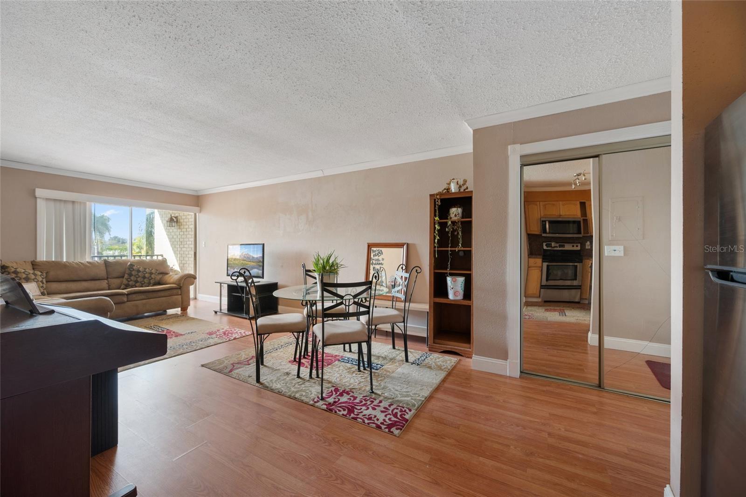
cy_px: 248
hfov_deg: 104.2
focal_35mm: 14
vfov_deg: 81.2
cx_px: 373
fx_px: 290
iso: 250
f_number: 6.3
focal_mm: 14
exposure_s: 1.3
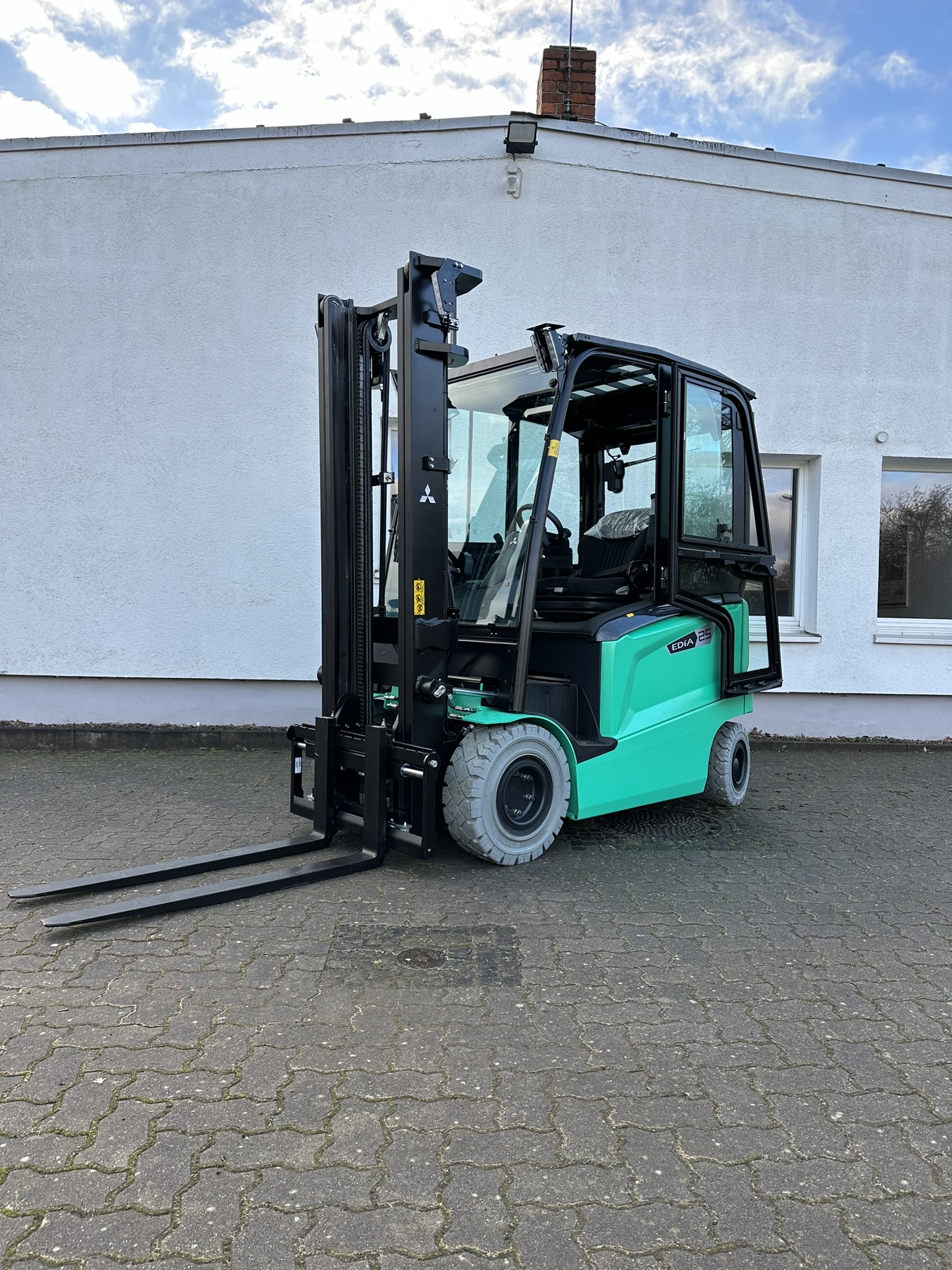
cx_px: 476
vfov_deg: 71.6
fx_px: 880
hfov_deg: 56.8
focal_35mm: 24
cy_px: 635
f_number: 1.78
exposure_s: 1/508
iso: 80
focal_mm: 6.86
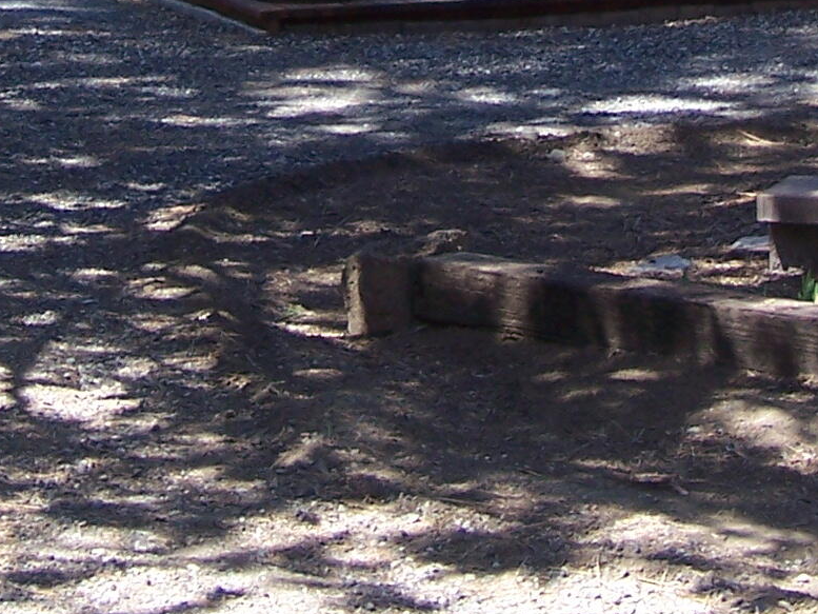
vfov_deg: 11.4
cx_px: 470
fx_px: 2978
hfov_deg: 15.6
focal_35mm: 126
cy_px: -269
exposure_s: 1/250
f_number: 2.8
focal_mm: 6.3
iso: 80
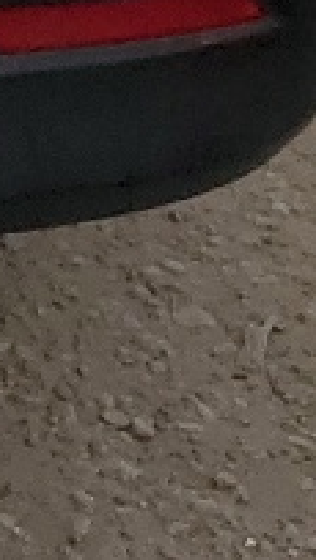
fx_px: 3301
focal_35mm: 222
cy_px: -777
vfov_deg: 8.8
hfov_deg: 4.9
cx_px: -1003
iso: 50
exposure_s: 1/625
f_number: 1.5
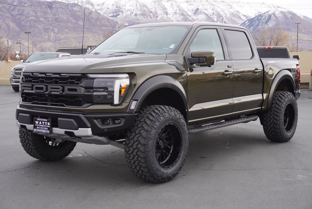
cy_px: 104
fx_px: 442
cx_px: 156
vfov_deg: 26.5
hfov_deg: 38.9
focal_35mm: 51
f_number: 6.3
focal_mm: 34
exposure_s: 1/80
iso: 100
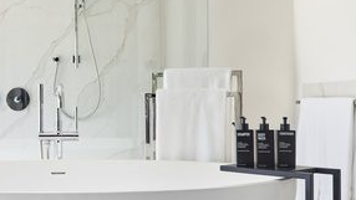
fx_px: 548
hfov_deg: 34.7
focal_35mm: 58
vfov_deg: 20.7
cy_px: 96
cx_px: 63
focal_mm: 20
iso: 200
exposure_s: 1/80
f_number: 5.6
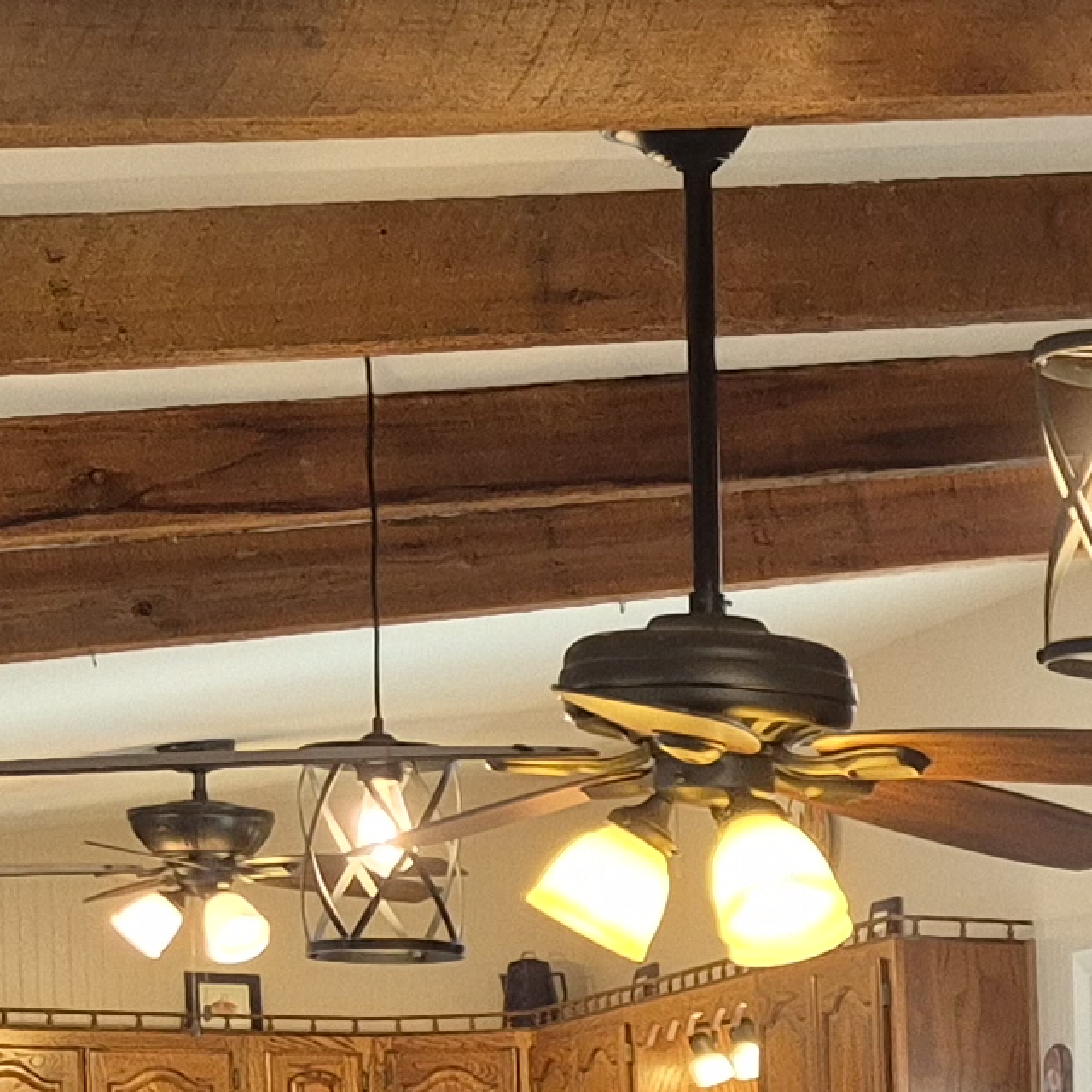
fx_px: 4533
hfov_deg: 12.0
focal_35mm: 127
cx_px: 2297
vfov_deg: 13.2
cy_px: 1449
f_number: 1.8
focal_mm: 5.4
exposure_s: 1/120
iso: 200
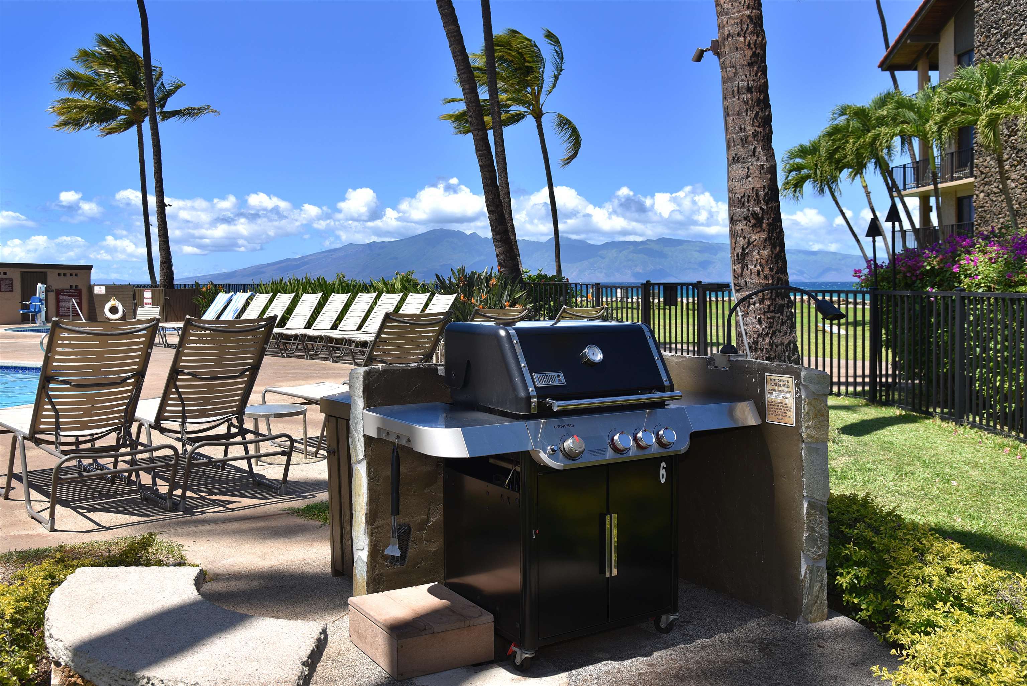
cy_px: 343
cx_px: 514
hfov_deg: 61.9
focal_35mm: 30
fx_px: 856
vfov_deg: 43.6
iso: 50
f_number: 7.1
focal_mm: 30
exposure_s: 1/200
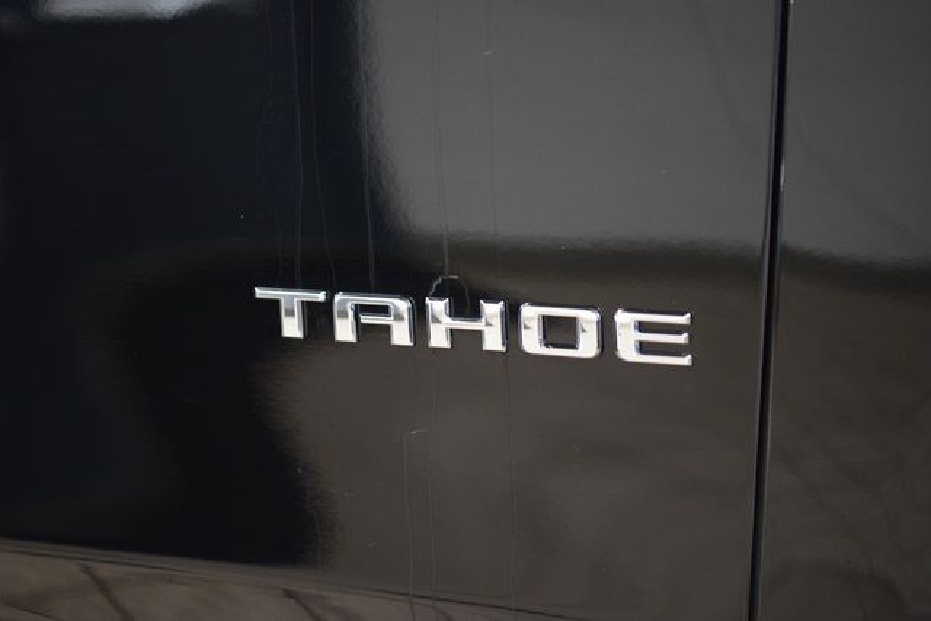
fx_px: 2716
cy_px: 310
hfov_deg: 19.5
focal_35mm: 105
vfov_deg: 13.0
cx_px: 466
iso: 1600
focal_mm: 70
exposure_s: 1/30
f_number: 2.8
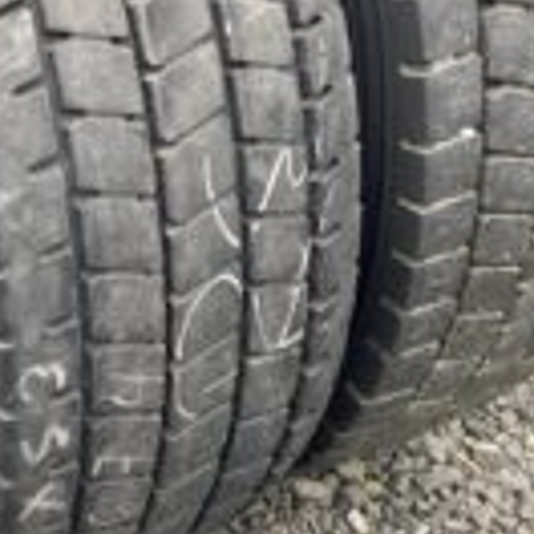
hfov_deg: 22.9
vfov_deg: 22.7
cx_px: 162
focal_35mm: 75
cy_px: 91
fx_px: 1309
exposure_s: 1/122
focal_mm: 4.25
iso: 50
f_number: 1.8
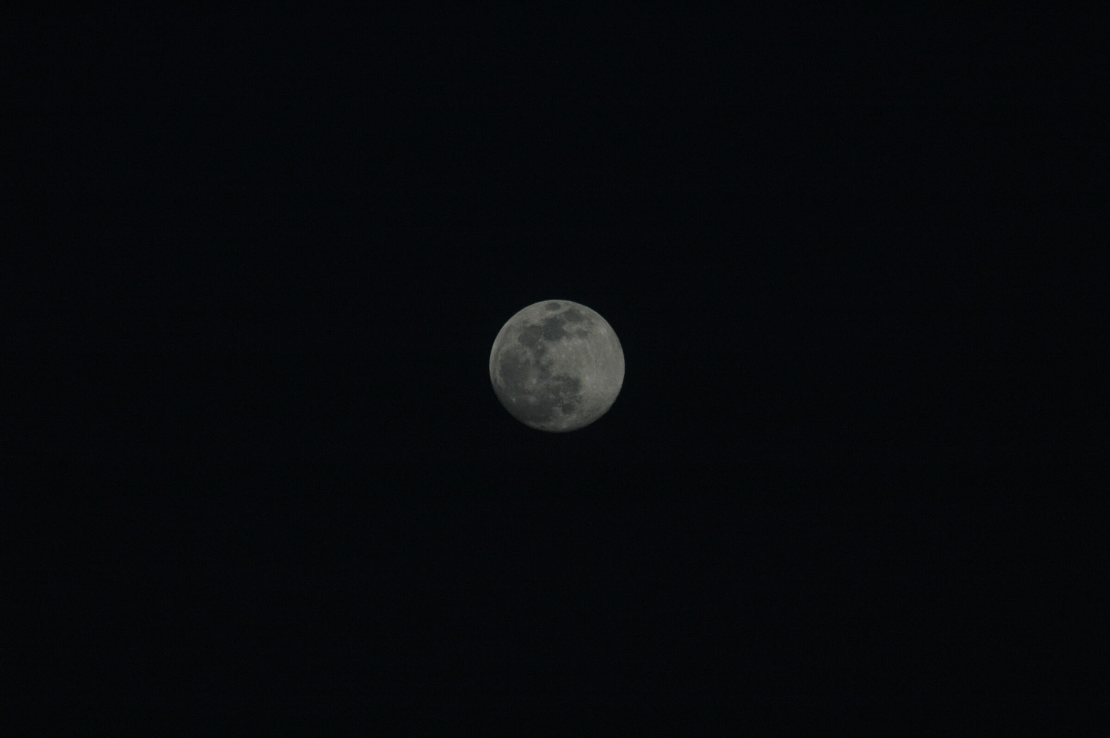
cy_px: 369
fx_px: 13863
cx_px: 555
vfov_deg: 3.0
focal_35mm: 450
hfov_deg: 4.6
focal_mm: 300
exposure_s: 1/1600
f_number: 8
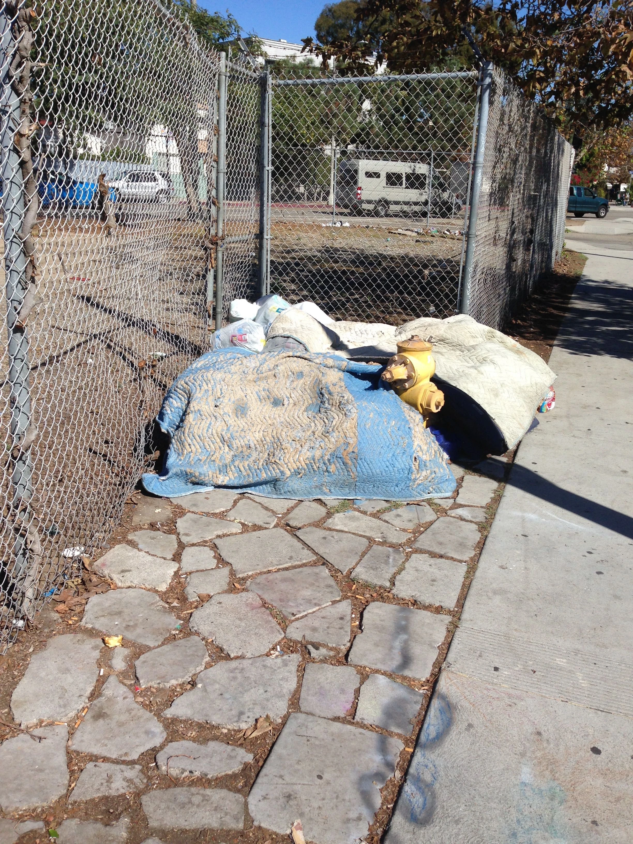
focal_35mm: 33
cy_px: 422
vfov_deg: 55.4
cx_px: 316
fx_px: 805
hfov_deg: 42.9
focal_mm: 4.12
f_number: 2.4
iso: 50
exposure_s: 1/2262
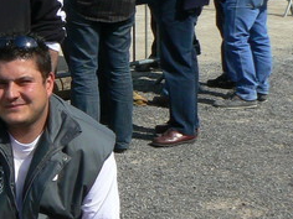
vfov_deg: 11.3
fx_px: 1109
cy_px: 114
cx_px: -227
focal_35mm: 131
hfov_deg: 13.6
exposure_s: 1/500
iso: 80
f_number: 7.1
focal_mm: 6
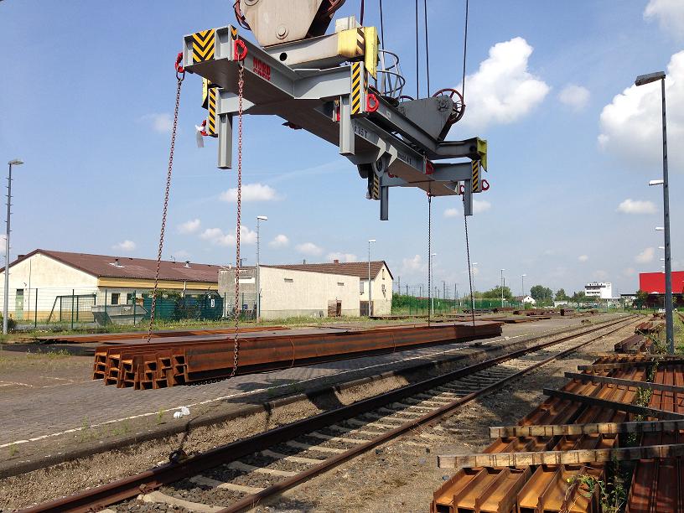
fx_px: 652
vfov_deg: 42.9
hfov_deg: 55.4
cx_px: 342
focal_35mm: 33
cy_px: 256
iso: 50
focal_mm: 4.12
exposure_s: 1/1466
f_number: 2.4
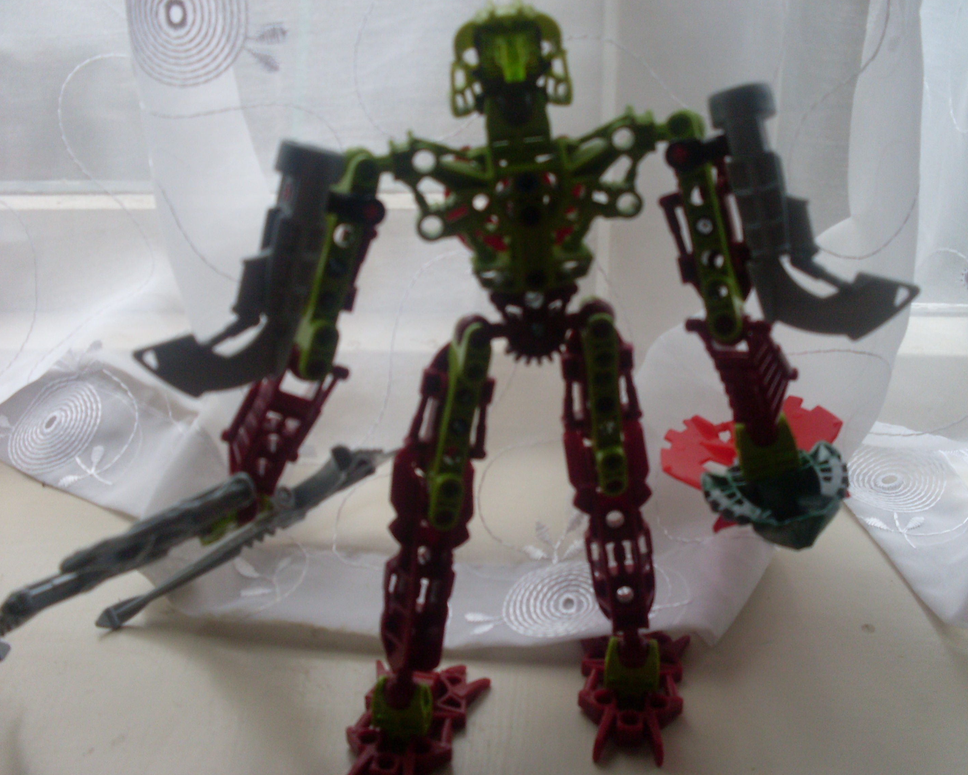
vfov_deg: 37.3
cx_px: 512
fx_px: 1146
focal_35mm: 40
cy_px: 387
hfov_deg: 45.8
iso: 100
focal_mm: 6.3
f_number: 2.8
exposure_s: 1/60
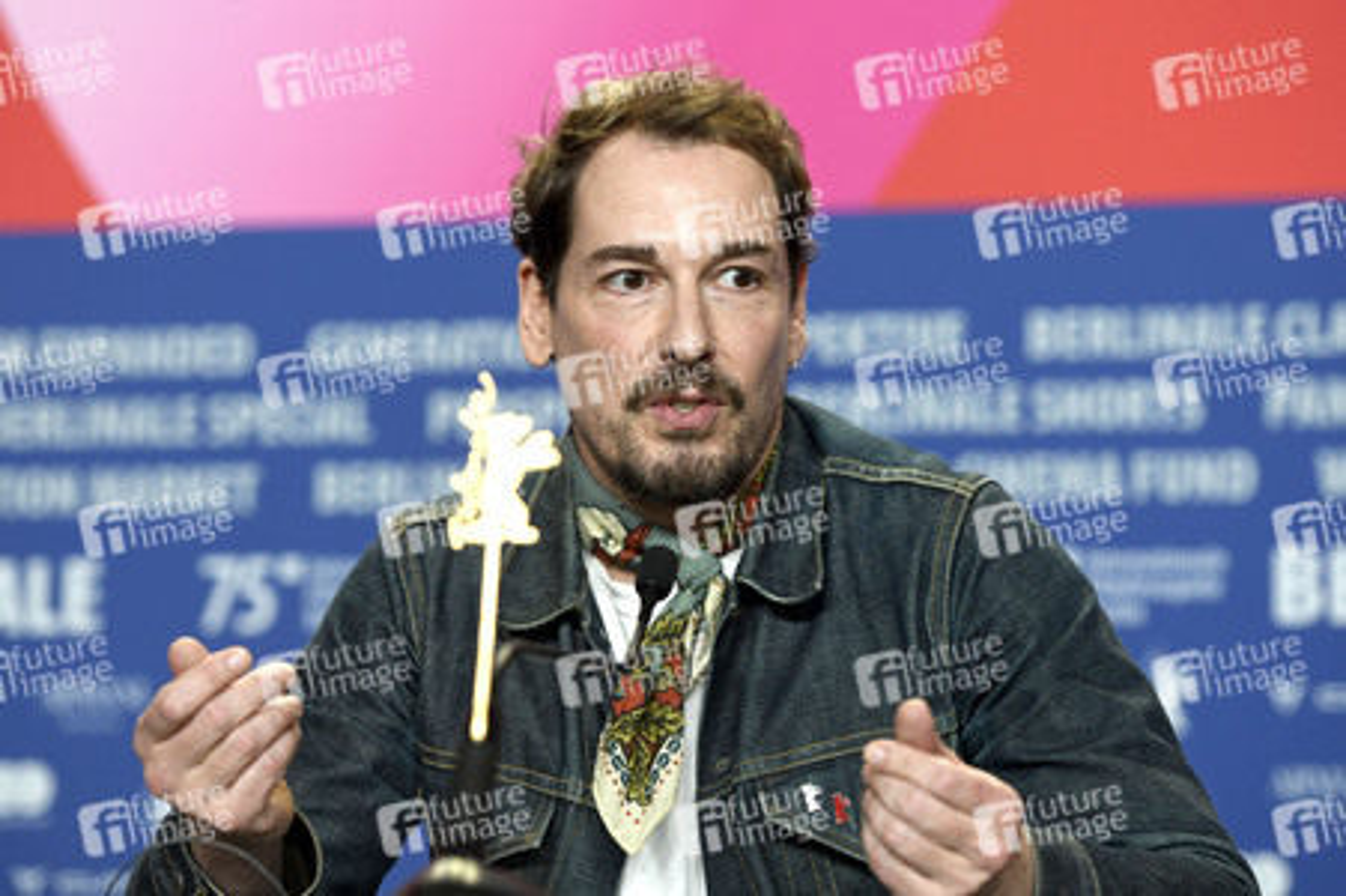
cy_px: 448
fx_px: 4558
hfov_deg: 16.8
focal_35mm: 122
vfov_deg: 11.2
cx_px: 673
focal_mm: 122
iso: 1250
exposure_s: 1/200
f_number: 3.5
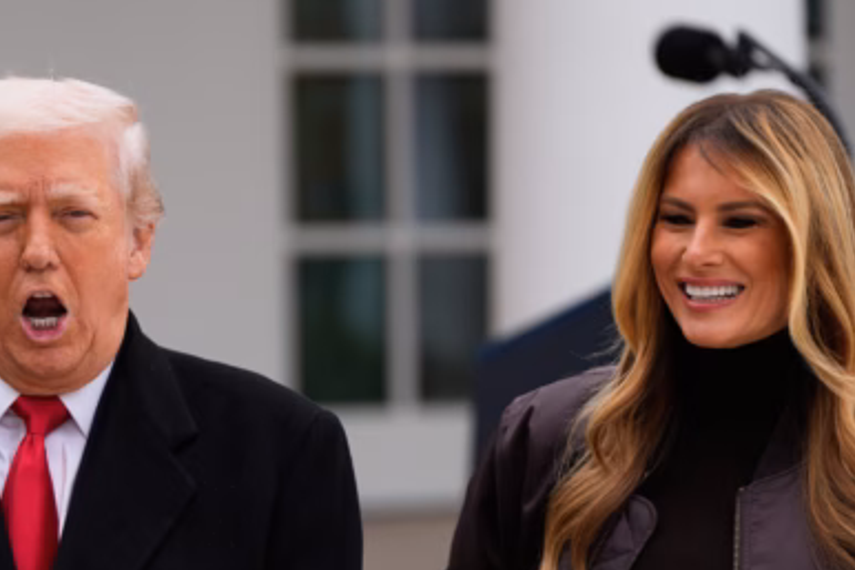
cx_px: 97
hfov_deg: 5.2
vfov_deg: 3.4
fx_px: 9448
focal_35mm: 398
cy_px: 512
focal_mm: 200
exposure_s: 1/500
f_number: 3.5
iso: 125
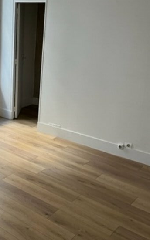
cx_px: 15
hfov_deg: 26.0
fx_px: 314
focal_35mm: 48
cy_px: 74
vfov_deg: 41.2
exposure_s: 1/60
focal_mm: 5.1
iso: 160
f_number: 1.6
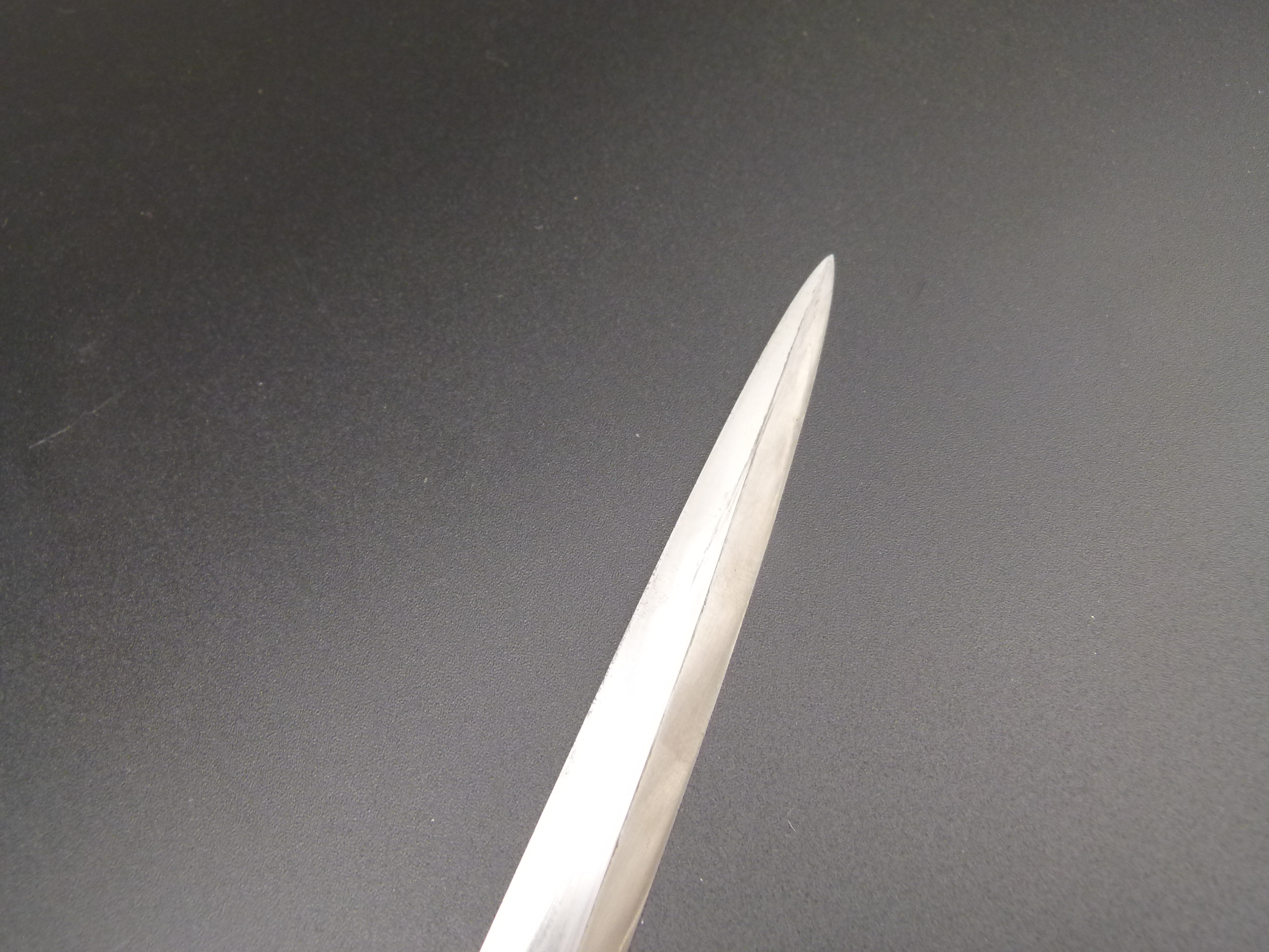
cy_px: 476
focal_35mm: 31
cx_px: 634
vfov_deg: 45.4
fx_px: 1136
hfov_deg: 58.4
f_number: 3
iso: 200
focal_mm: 5.6
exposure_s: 1/60
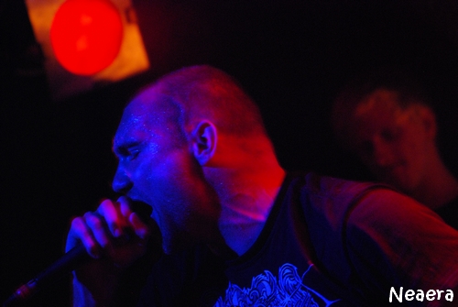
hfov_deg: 11.2
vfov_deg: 7.5
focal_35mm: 183
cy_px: 154
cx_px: 229
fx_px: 2332
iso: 1600
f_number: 4.2
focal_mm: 122
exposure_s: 1/10
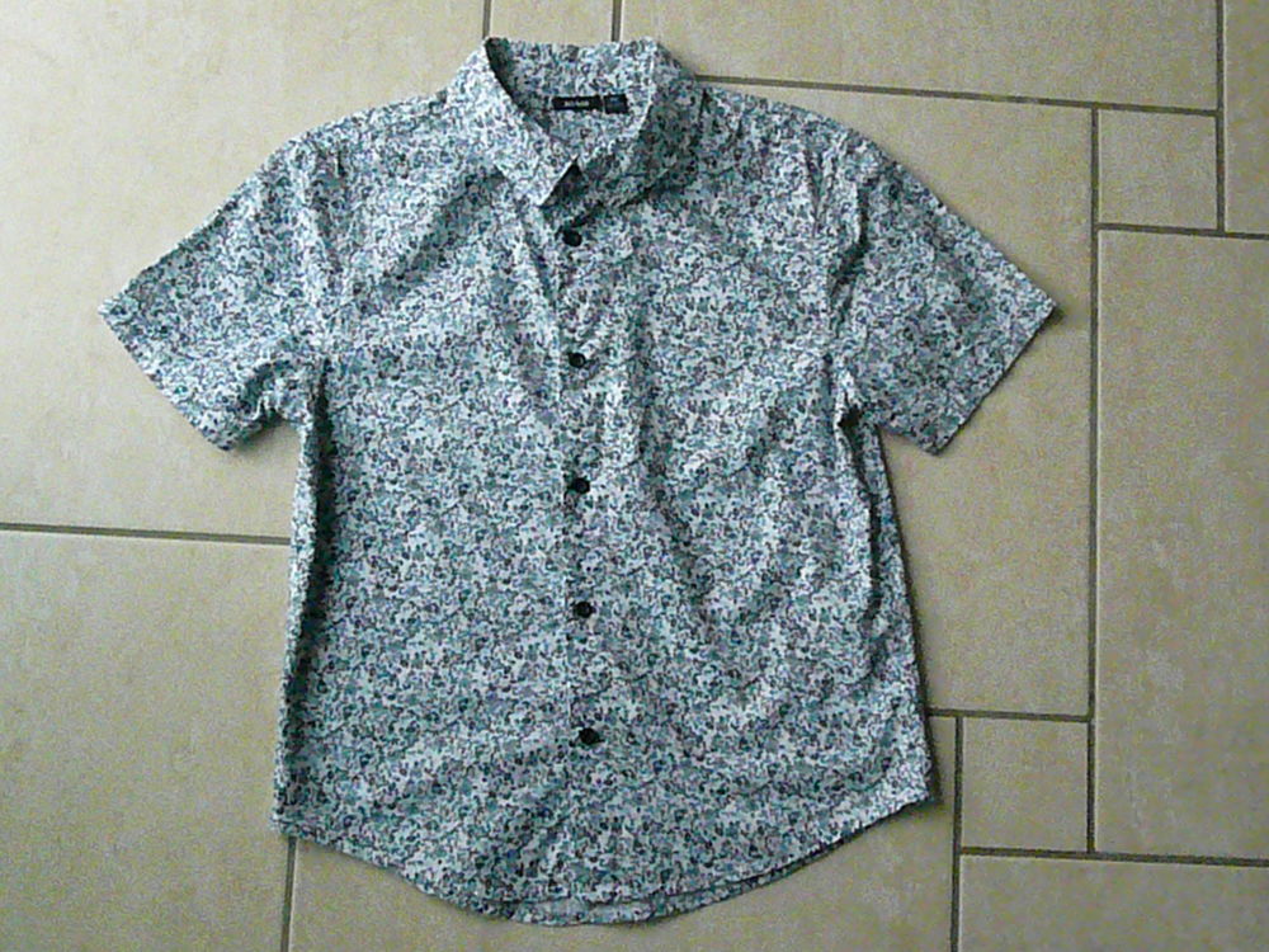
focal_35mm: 49
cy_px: 476
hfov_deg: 38.9
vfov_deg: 29.7
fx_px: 1796
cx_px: 634
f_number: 3.6
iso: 3200
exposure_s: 1/640
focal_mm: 8.1
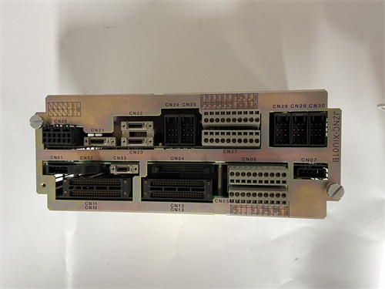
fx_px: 289
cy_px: 144
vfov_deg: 53.1
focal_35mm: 26
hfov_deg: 67.3
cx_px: 192
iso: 160
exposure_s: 1/50
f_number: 1.8
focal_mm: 4.25
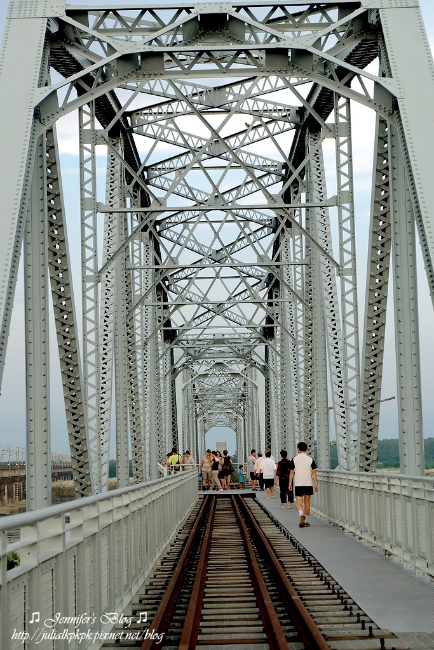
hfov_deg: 18.2
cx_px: 217
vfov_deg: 27.0
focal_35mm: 75
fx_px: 1356
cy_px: 325
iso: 200
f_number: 5.6
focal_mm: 50
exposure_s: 1/85
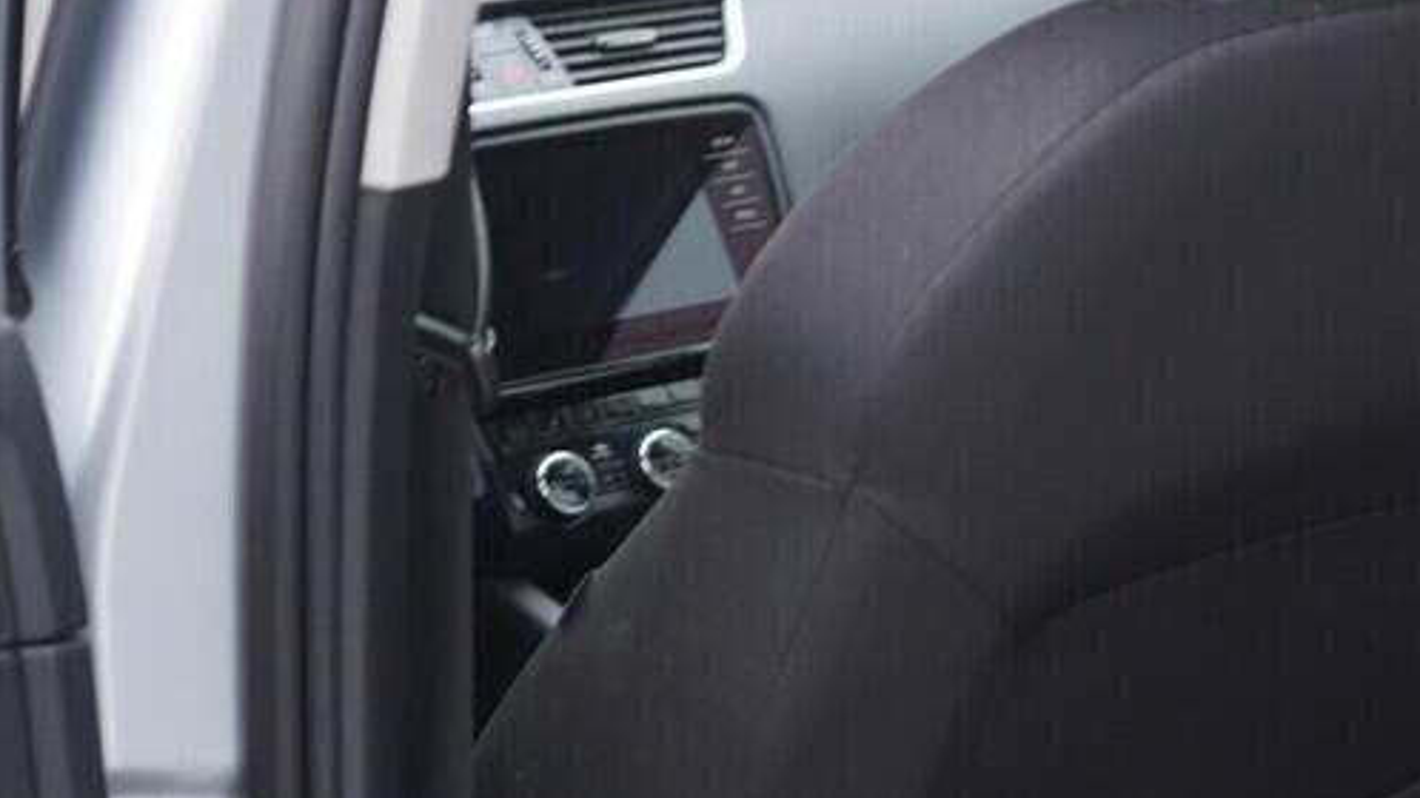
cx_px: 1223
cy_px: 744
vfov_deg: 11.0
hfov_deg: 19.3
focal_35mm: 109
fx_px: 4104
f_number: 2.8
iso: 160
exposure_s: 1/40
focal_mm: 24
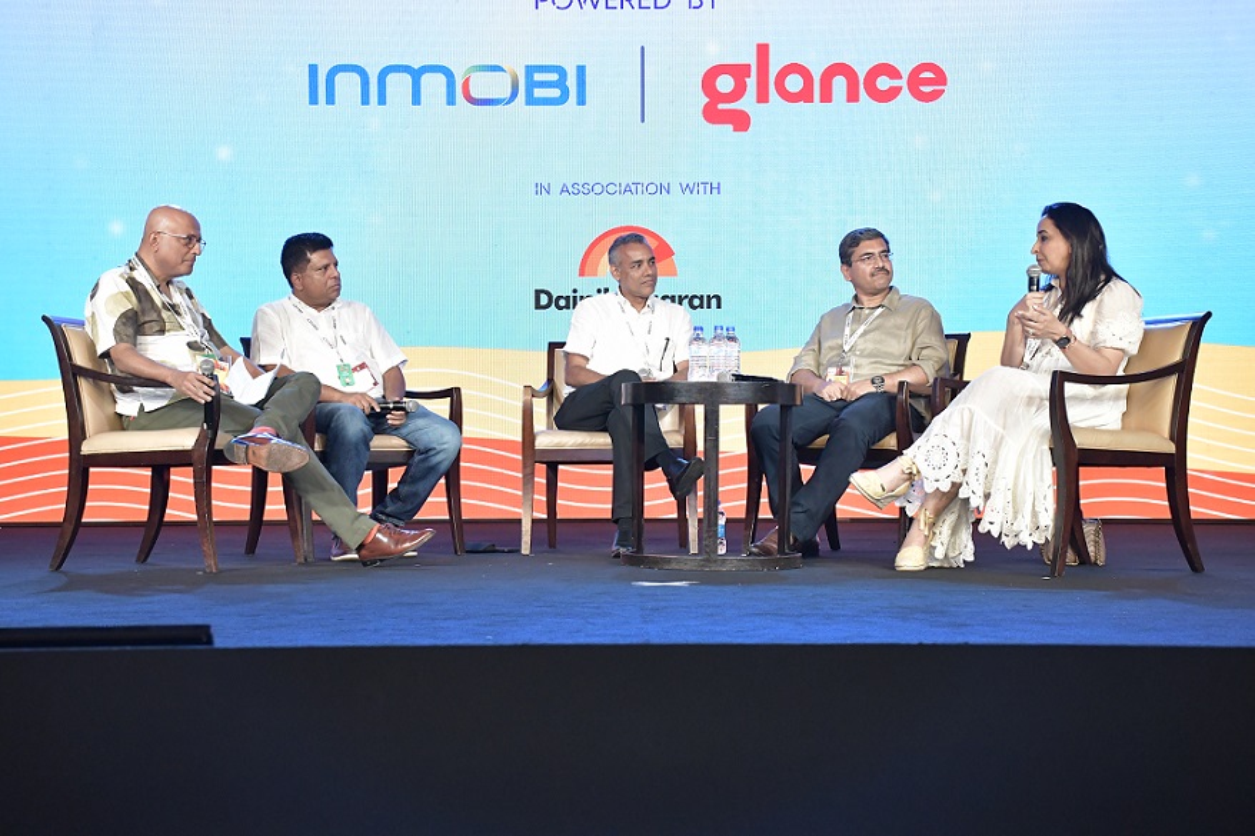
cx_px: 628
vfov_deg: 23.8
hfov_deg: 35.1
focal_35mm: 57
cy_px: 418
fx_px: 1987
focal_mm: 38
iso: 3200
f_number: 6.3
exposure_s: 1/250
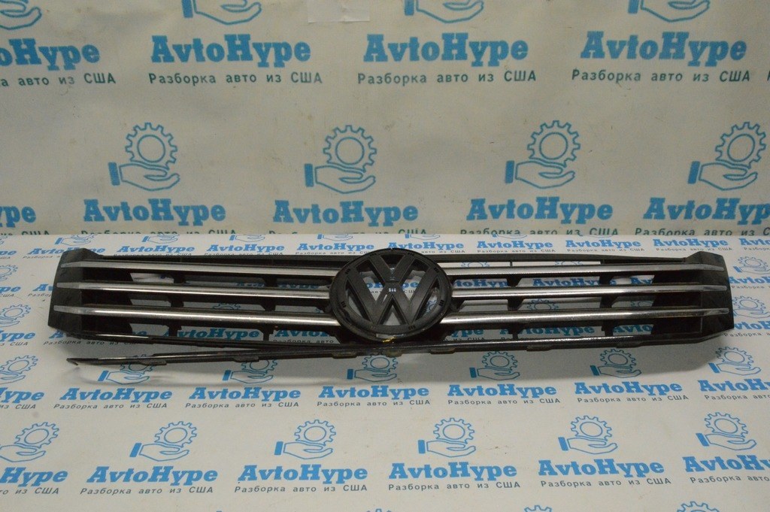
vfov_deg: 43.5
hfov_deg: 62.0
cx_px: 385
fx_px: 641
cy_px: 256
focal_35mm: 30
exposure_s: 1/200
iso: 6400
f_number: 16
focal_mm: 20
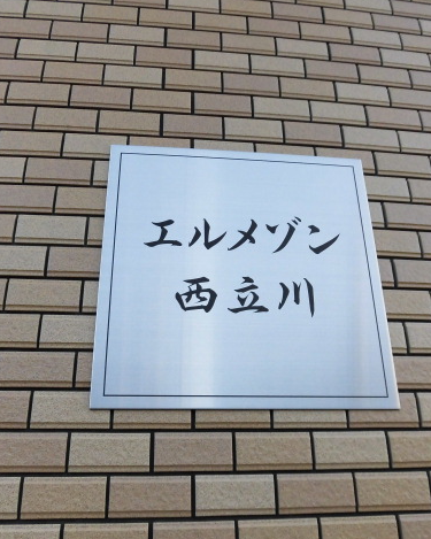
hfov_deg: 45.8
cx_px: 215
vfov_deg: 55.7
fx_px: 510
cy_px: 270
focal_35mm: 32
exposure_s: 1/100
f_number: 3.1
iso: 125
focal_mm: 4.3
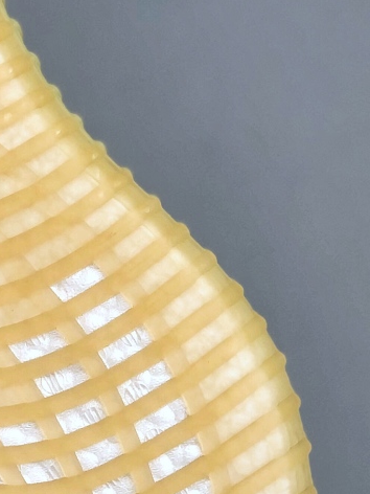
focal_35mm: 174
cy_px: 297
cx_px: -69
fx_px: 2480
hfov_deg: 8.4
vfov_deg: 11.4
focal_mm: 6.6
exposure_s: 1/100
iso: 25
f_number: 2.8
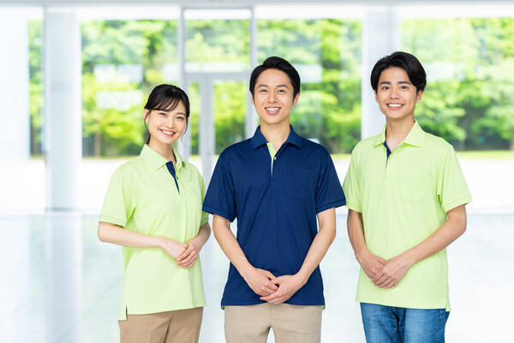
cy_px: 172
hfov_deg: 23.9
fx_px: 1214
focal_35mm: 85
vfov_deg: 16.1
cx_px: 257
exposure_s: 1/400
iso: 320
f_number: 2.8
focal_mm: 85
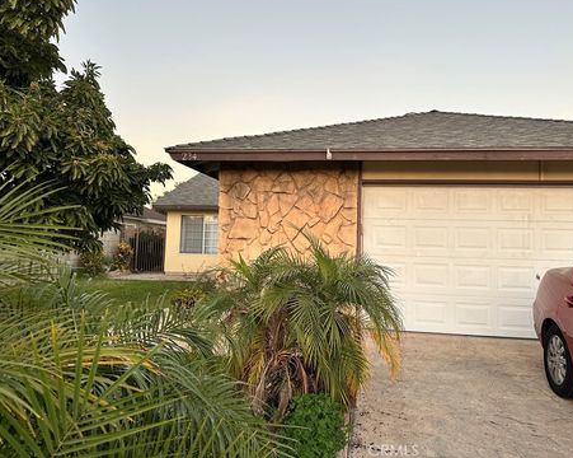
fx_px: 441
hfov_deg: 66.1
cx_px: 296
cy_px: 221
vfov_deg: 54.9
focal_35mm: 26
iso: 64
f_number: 1.78
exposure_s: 1/186
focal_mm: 6.86
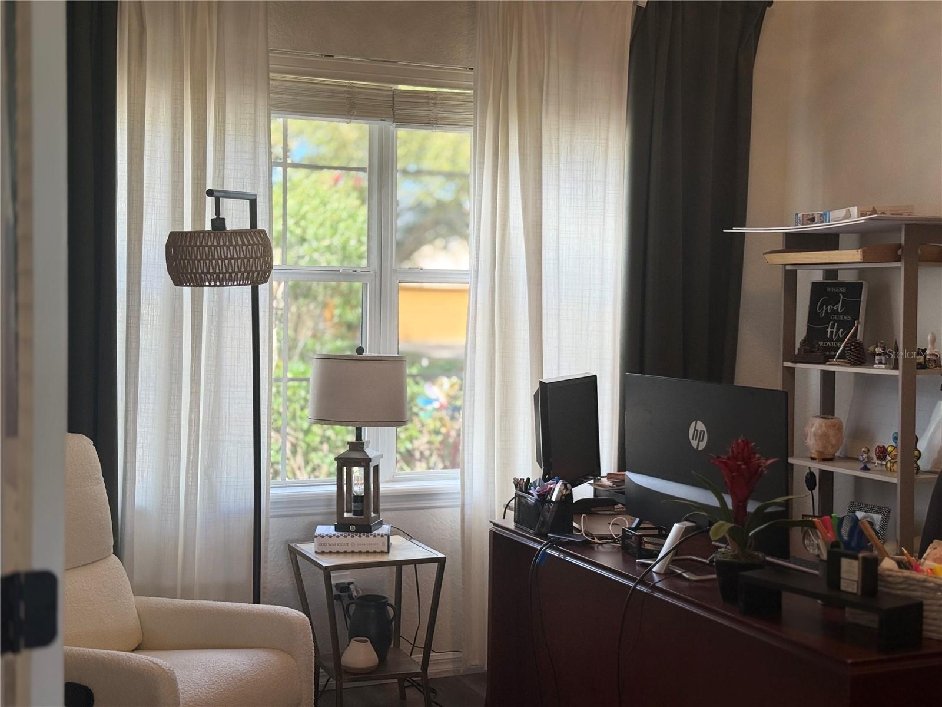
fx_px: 1306
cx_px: 471
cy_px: 354
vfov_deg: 30.3
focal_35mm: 48
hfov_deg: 39.7
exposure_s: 1/233
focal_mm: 6.76
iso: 50
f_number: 1.78
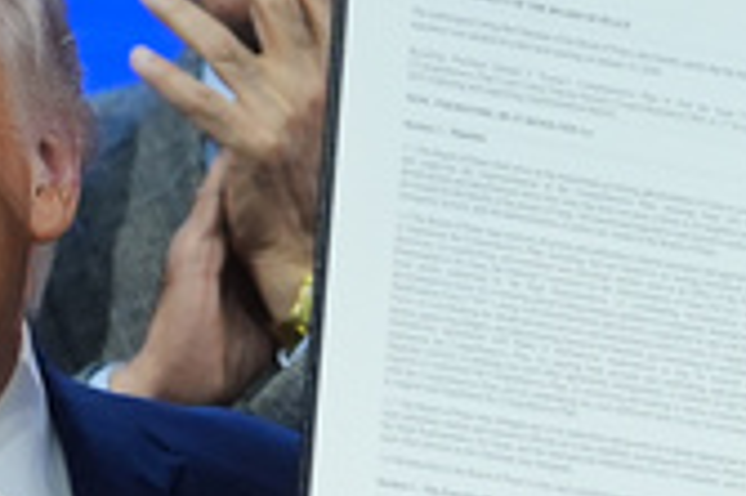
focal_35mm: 411
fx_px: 8508
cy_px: 297
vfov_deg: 3.3
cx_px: -9
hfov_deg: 5.0
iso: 1250
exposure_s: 1/320
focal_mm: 67
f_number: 3.2
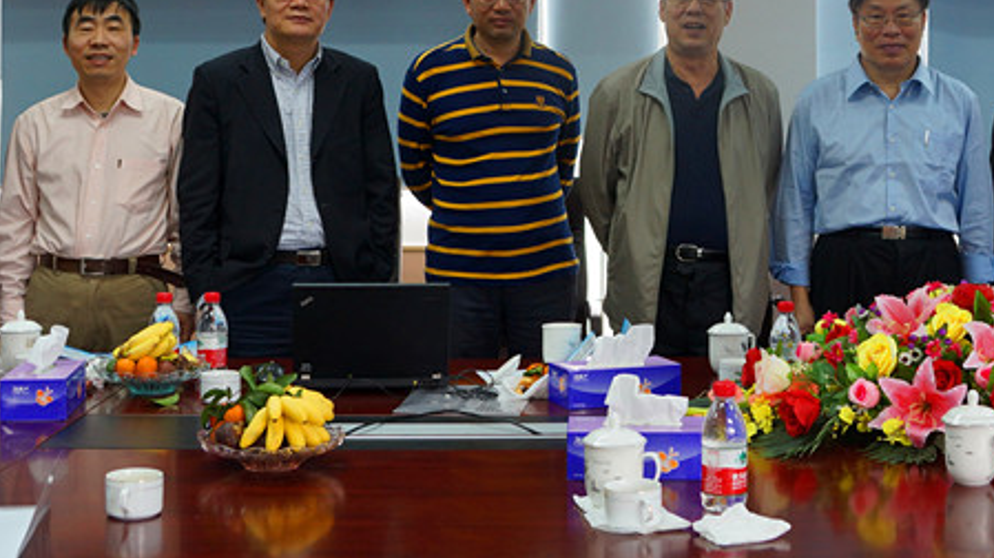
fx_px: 1475
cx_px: 671
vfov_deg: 21.0
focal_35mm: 56
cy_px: 68
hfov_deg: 36.8
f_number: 4
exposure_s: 1/50
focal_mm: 20
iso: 200
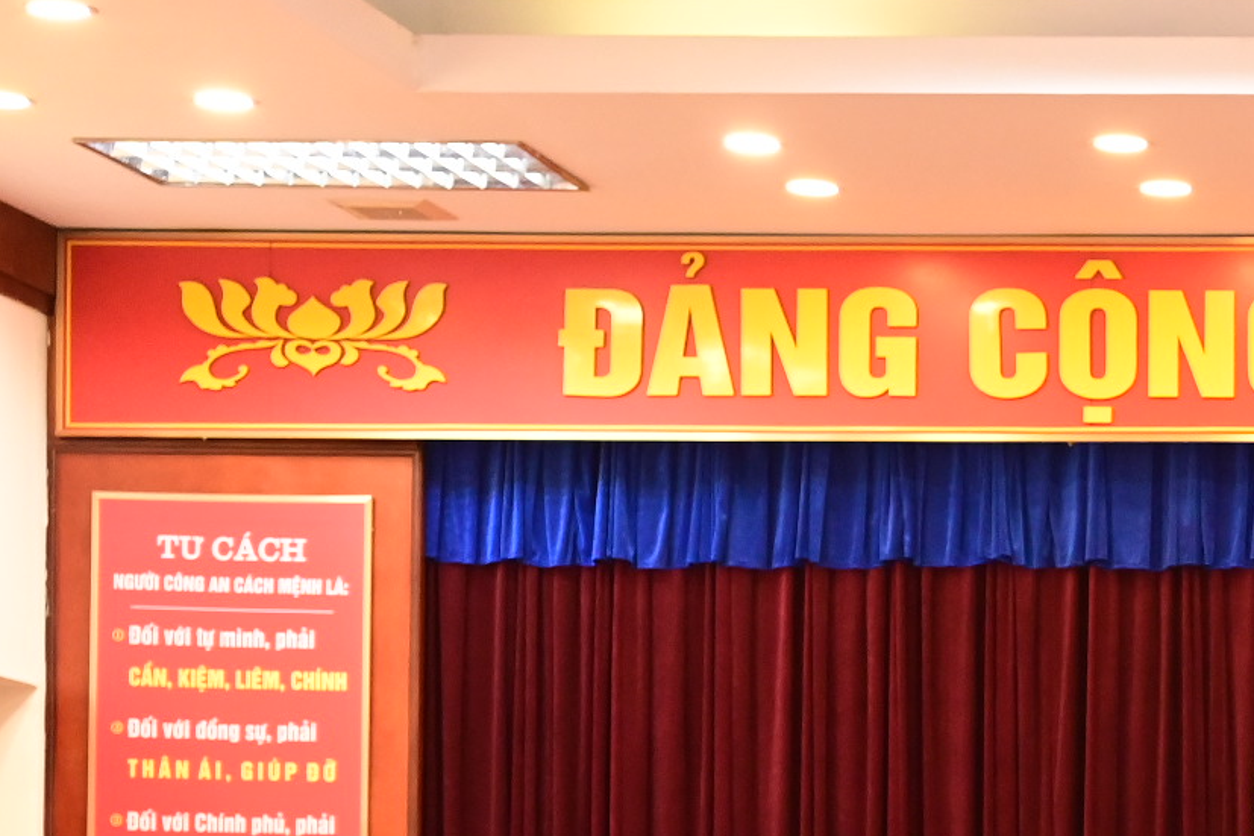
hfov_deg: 13.4
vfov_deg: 9.6
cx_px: 2170
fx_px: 4841
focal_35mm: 139
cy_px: 1185
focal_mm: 38
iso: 2500
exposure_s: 1/100
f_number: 4
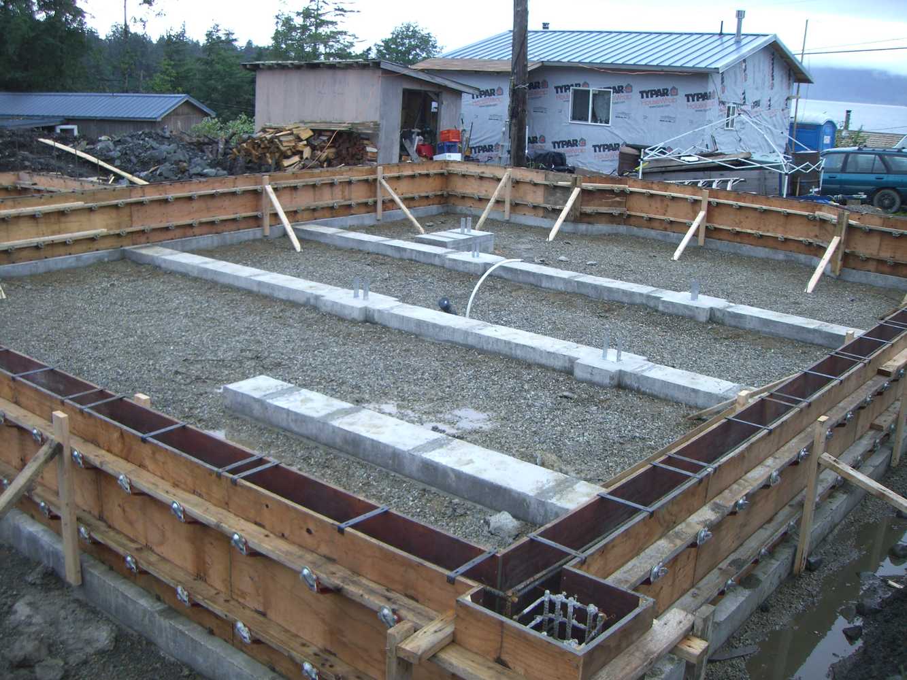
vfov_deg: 37.7
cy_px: 340
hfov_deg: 49.0
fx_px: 996
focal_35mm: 38
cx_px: 454
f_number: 2.7
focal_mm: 6.2
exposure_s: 1/100
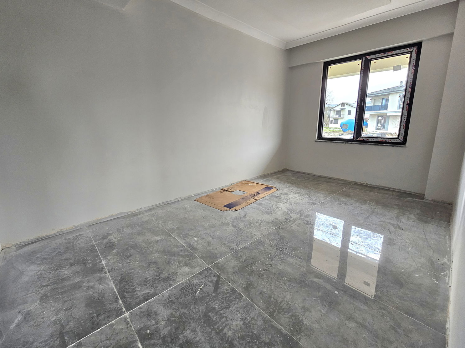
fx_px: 188
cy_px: 162
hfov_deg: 101.9
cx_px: 217
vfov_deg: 85.5
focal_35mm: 14
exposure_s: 1/70.9
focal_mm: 2.2
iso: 125
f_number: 2.2
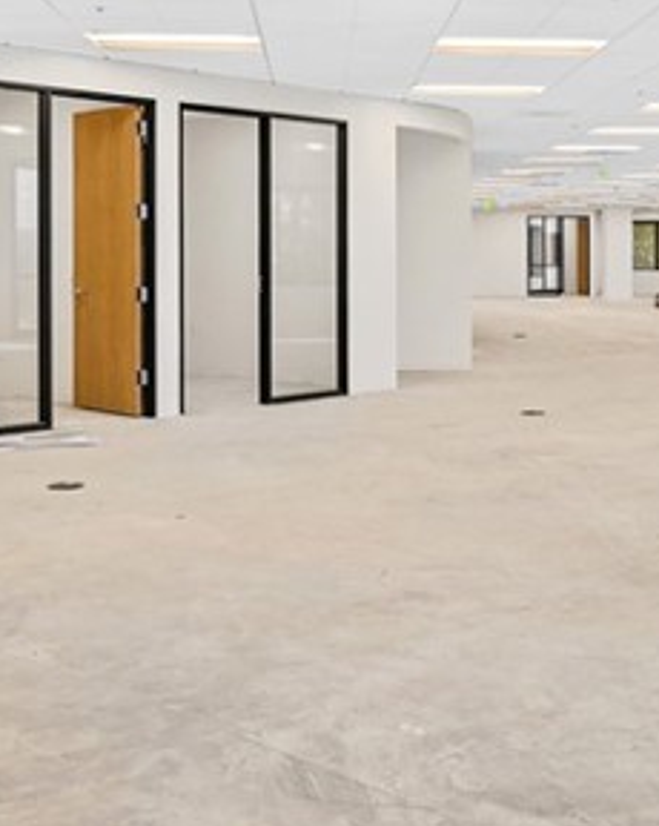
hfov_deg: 29.2
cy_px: 237
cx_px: 381
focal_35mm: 52
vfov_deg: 35.6
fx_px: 1261
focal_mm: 15.5
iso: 400
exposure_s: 1/30
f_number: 8
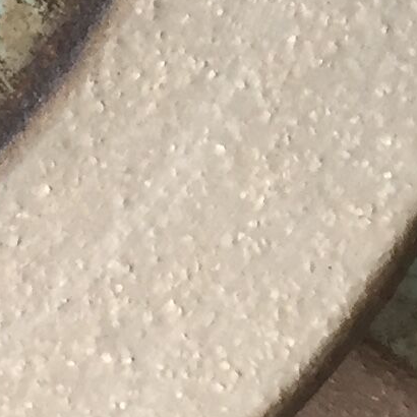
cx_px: -156
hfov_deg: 8.4
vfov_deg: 8.4
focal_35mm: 204
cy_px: -168
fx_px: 2780
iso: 50
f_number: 2.2
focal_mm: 4.15
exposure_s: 1/33
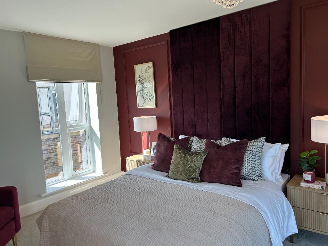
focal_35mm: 26
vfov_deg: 53.1
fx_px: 246
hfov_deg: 67.3
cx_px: 164
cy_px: 123
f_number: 1.5
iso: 50
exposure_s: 1/326
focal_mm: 5.7
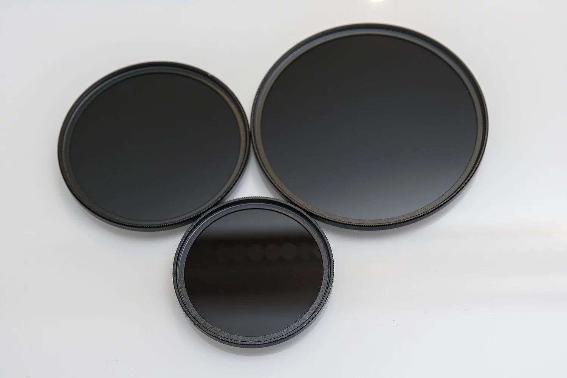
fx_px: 1181
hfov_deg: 27.0
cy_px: 189
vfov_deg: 18.2
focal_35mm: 75
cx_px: 284
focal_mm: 50
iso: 200
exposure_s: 1/60
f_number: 7.1
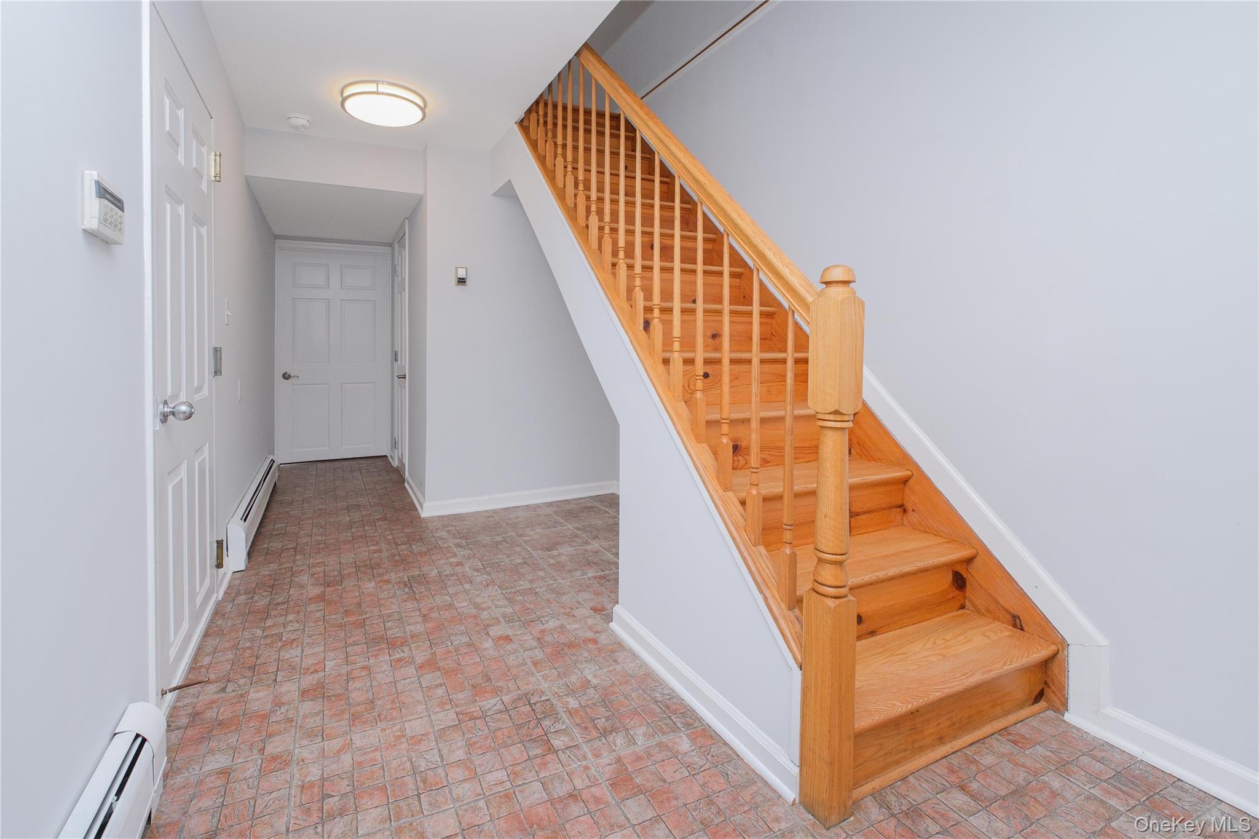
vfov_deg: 77.3
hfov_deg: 100.4
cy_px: 420
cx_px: 630
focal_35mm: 15
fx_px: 525
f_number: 7.1
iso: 400
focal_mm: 10
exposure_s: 1/60
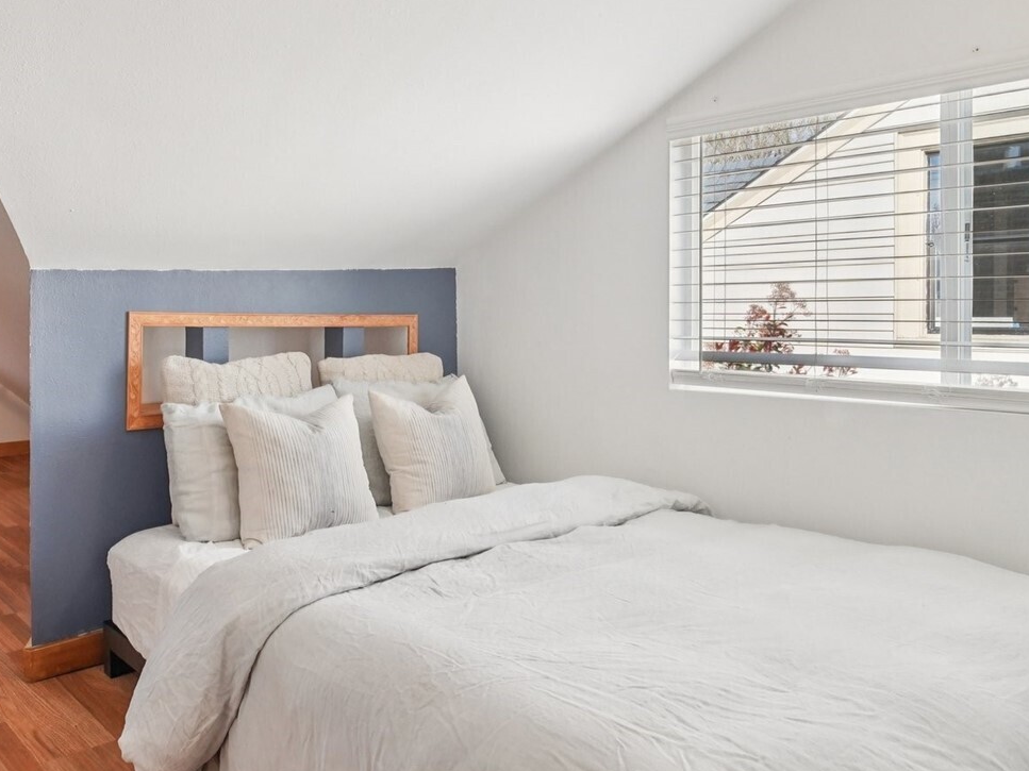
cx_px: 326
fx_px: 803
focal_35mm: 27
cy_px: 339
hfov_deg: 63.3
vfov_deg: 51.2
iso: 1600
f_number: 8
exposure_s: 1/160
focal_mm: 16
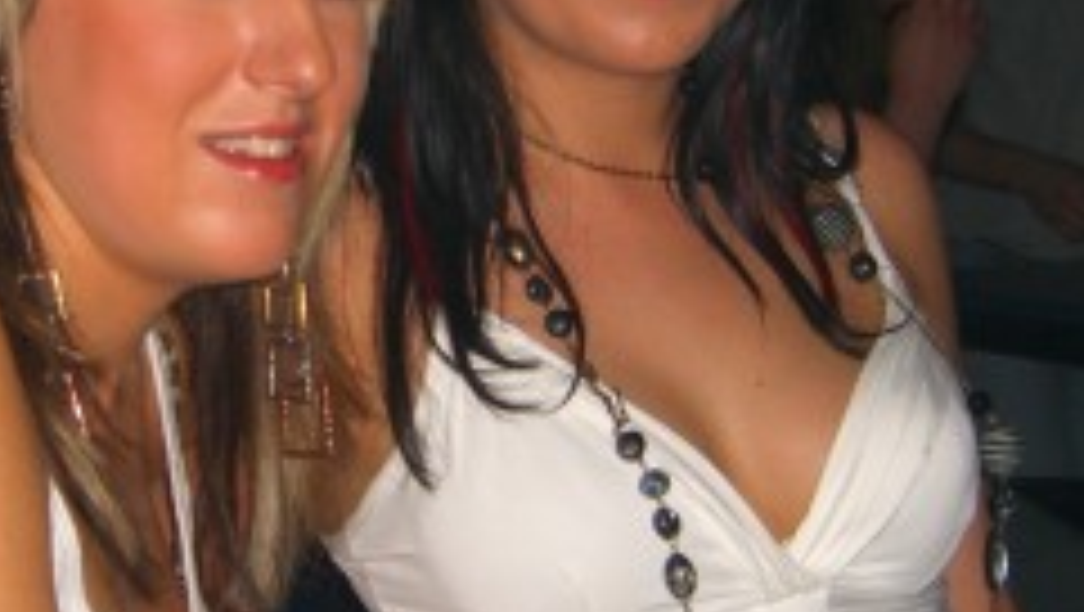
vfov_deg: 11.8
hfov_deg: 20.7
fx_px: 2963
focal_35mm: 103
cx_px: 396
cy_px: 284
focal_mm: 7.9
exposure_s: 1/60
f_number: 2.8
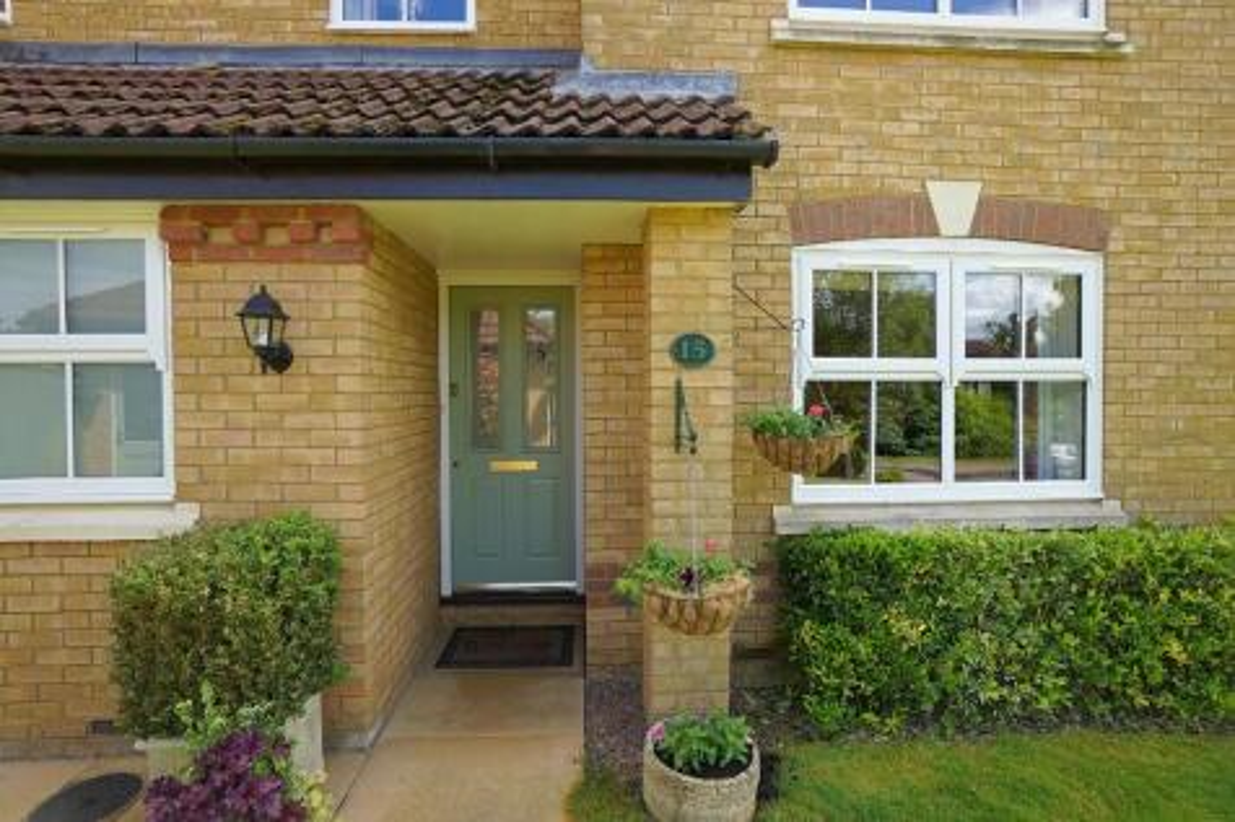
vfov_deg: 73.7
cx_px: 618
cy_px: 411
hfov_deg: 96.8
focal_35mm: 16
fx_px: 549
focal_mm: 11
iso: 100
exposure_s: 1/160
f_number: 4
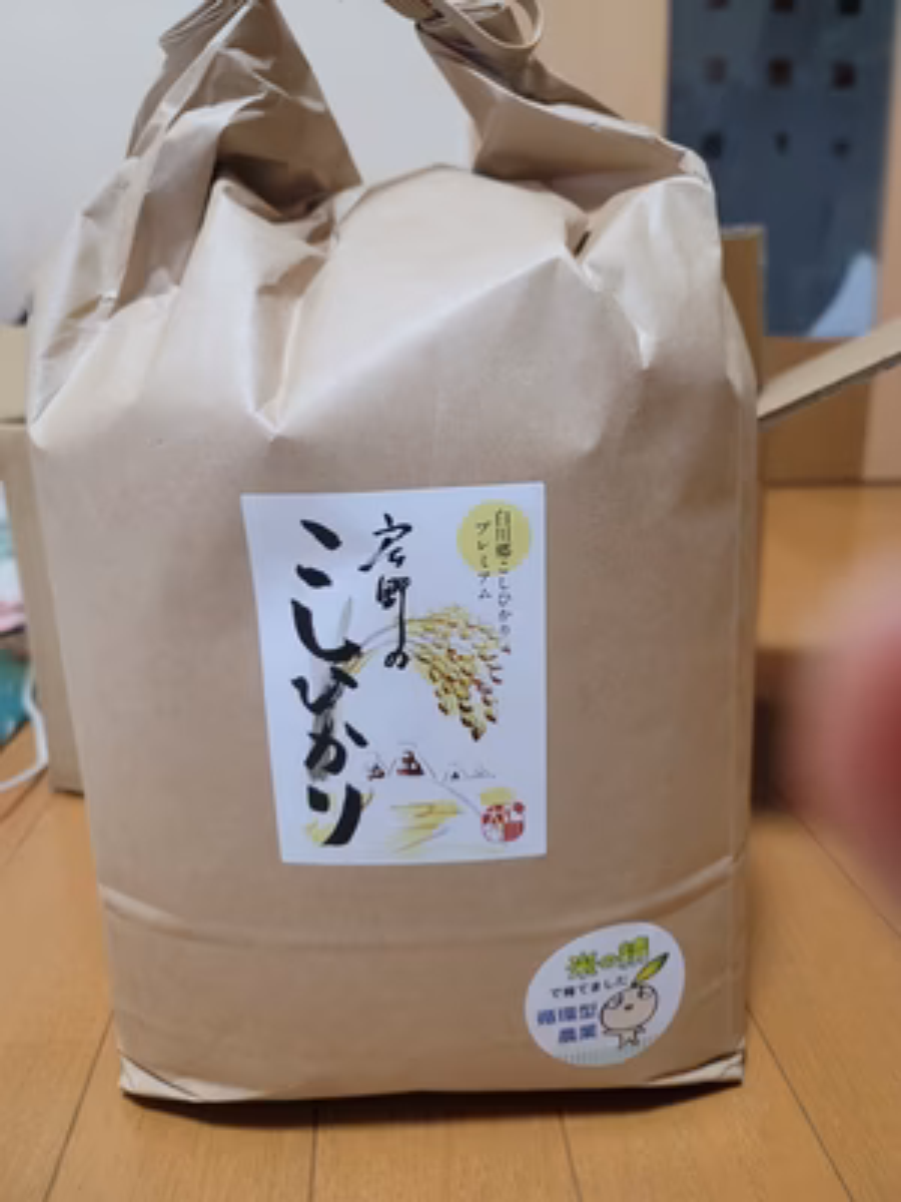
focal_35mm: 25
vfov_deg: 69.4
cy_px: 601
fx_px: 868
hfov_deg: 54.9
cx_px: 450
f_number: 1.8
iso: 500
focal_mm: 7
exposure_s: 1/50
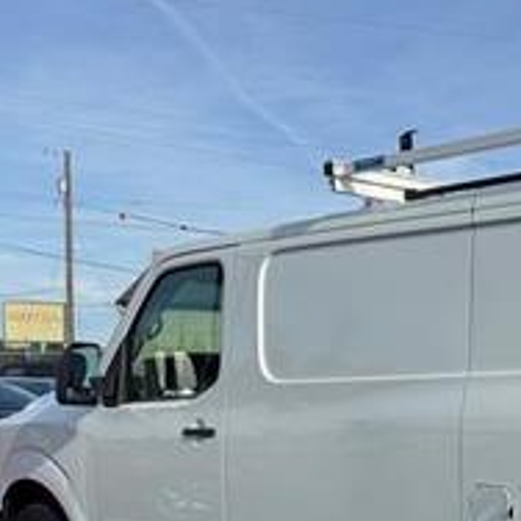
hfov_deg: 27.0
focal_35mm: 57
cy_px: 449
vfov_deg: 29.1
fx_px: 971
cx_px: 607
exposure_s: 1/5714
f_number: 1.78
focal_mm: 6.76
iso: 80
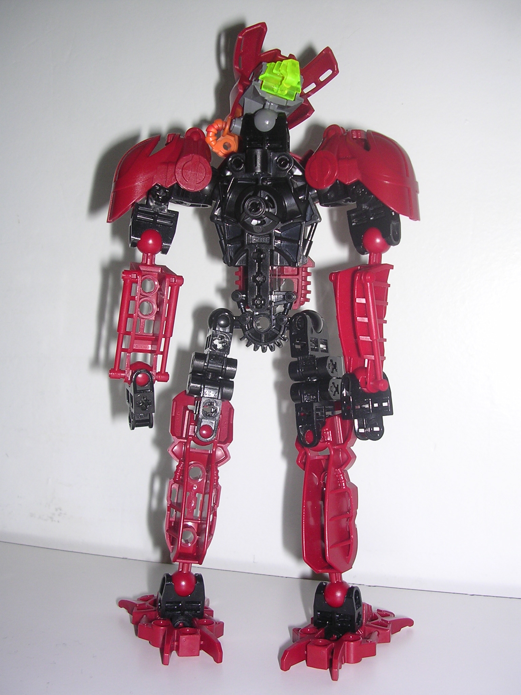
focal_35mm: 38
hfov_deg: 37.7
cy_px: 348
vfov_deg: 49.0
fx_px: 763
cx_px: 260
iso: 100
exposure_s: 1/60.1
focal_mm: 5.8
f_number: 2.8
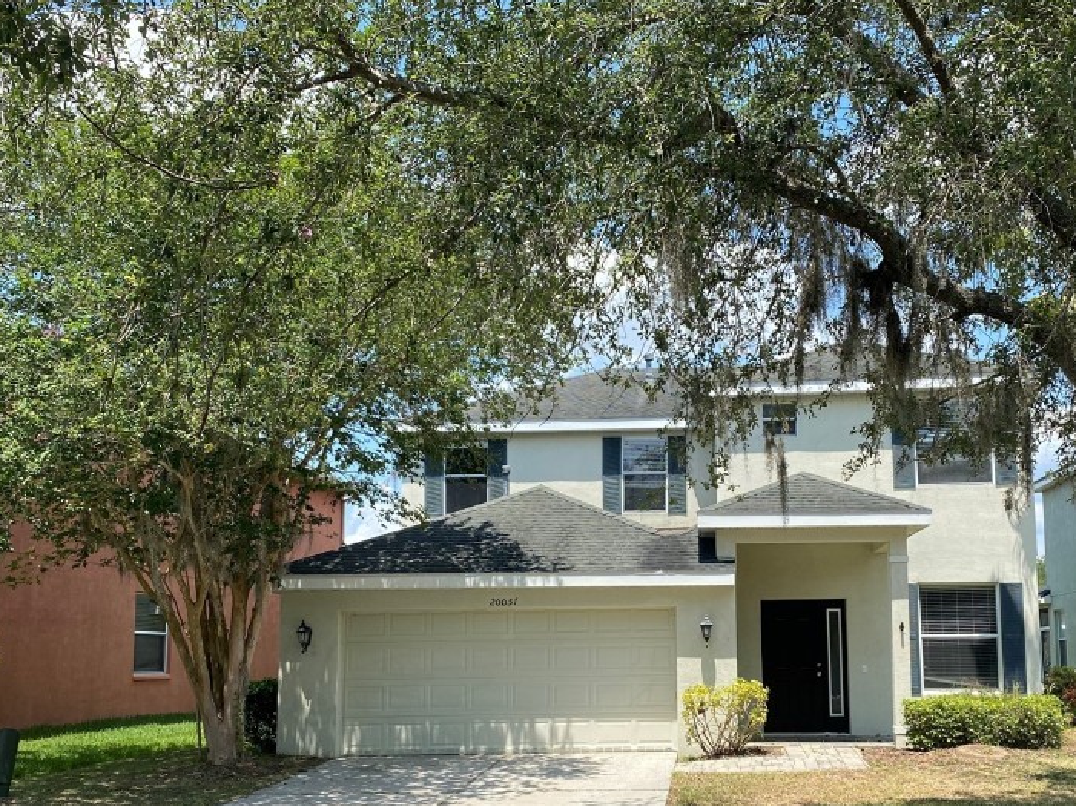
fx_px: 1181
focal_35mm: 38
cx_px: 655
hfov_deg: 48.6
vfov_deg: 37.3
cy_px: 539
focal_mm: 4.25
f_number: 1.8
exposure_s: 1/1701
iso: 32
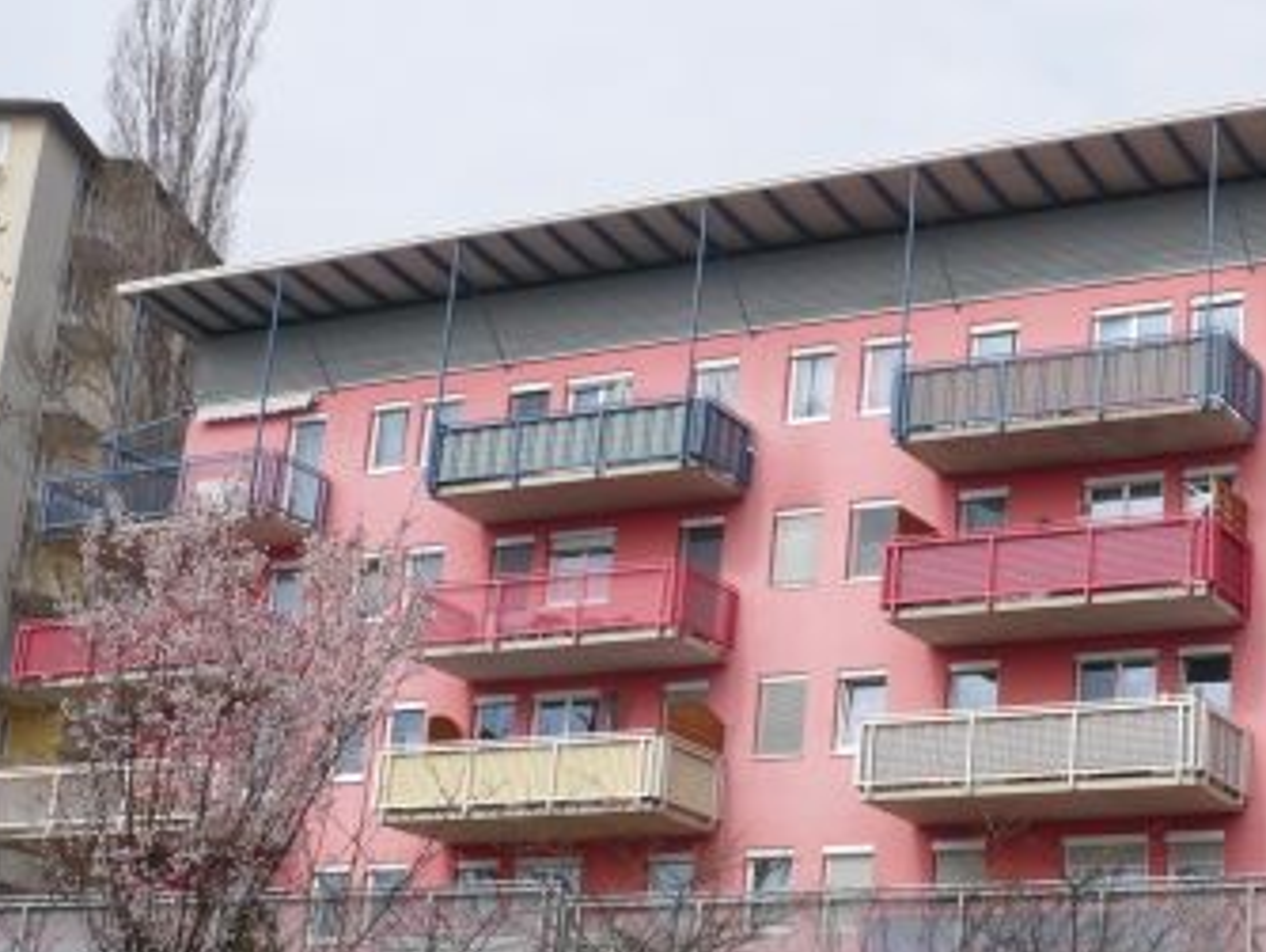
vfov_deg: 21.9
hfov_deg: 28.0
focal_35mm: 67
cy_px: 603
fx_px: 2452
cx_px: 1103
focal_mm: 5.8
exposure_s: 1/200
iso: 100
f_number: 8
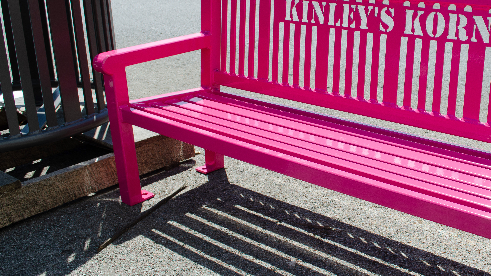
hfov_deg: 47.1
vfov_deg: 28.2
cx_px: 349
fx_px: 547
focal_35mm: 42
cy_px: 99
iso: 100
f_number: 8
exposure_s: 1/250
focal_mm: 18
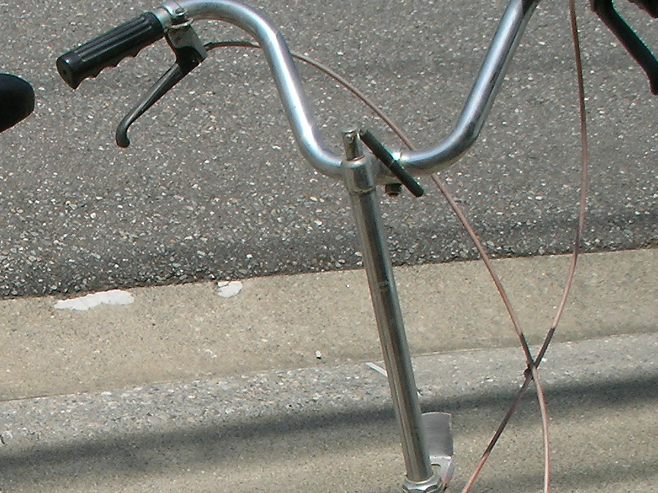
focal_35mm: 92
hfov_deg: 20.7
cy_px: 563
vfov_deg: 15.6
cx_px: 13
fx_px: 1749
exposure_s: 1/314
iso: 50
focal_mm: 6.3
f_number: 5.6
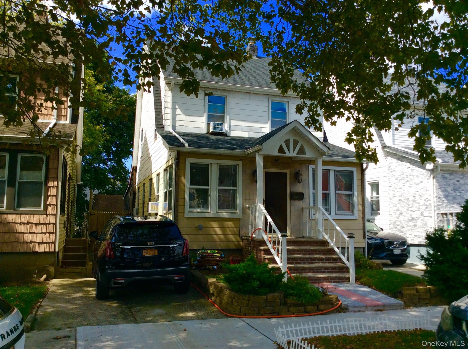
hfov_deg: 56.9
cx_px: 234
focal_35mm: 32
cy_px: 174
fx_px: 432
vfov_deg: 44.0
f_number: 2.4
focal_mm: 3.3
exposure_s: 1/880
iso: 32
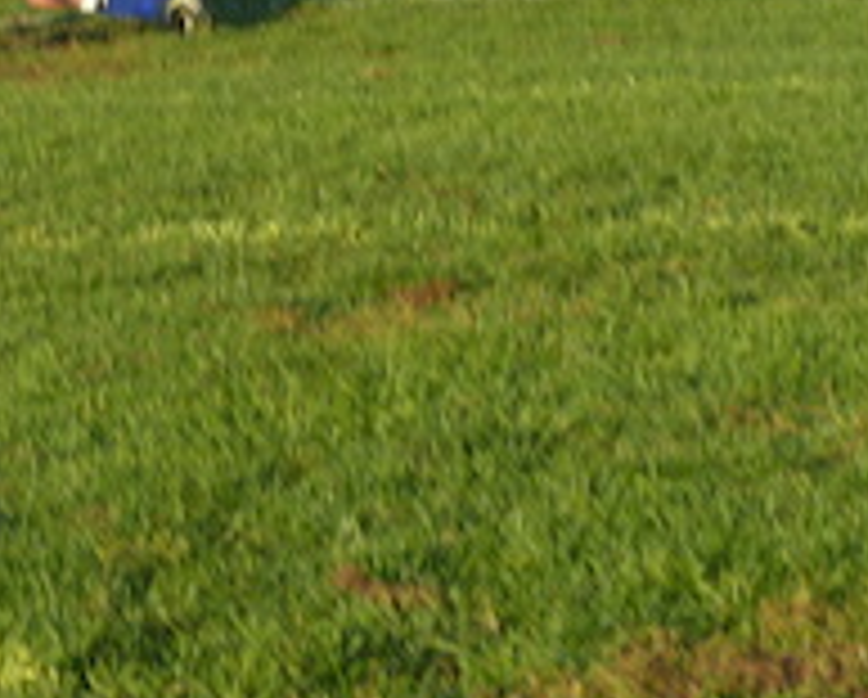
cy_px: -27
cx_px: 173
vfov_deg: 5.4
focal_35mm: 288
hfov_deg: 6.7
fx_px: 7410
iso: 100
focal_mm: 19.2
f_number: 4
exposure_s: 1/400
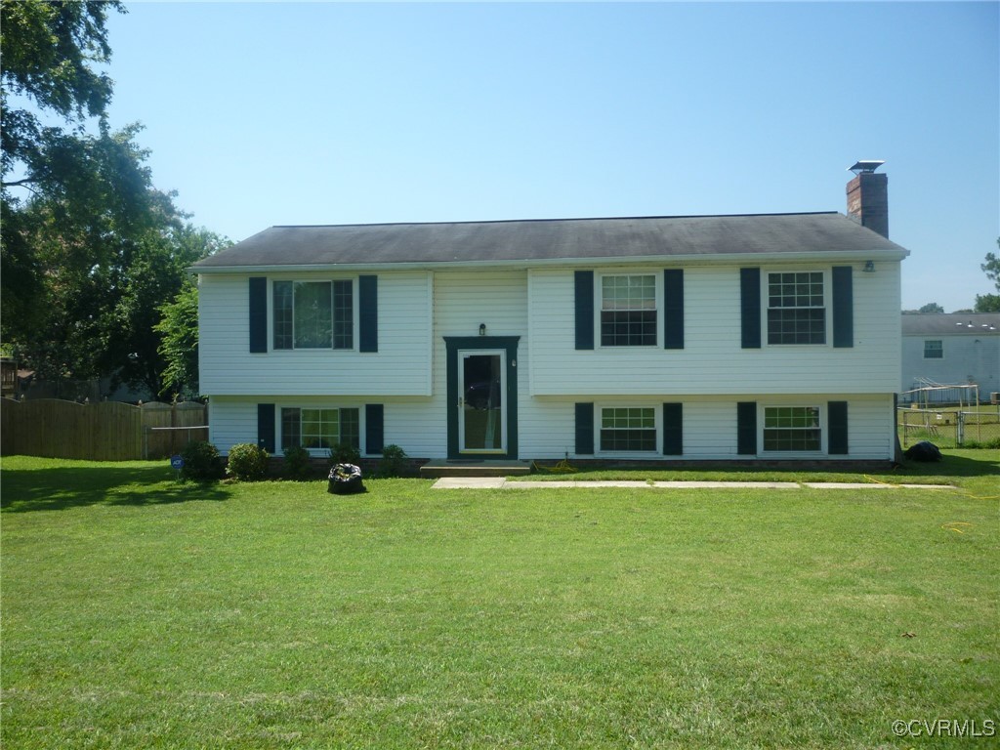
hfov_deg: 61.7
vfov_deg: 48.2
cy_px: 375
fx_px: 838
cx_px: 500
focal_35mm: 29
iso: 100
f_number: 4
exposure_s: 1/500
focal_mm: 5.2
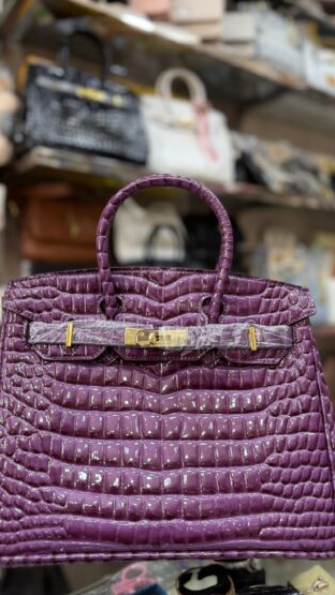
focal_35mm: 27
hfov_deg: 42.9
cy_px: 290
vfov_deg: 69.9
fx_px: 427
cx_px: 161
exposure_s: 1/121
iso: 125
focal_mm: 6.76
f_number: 1.78
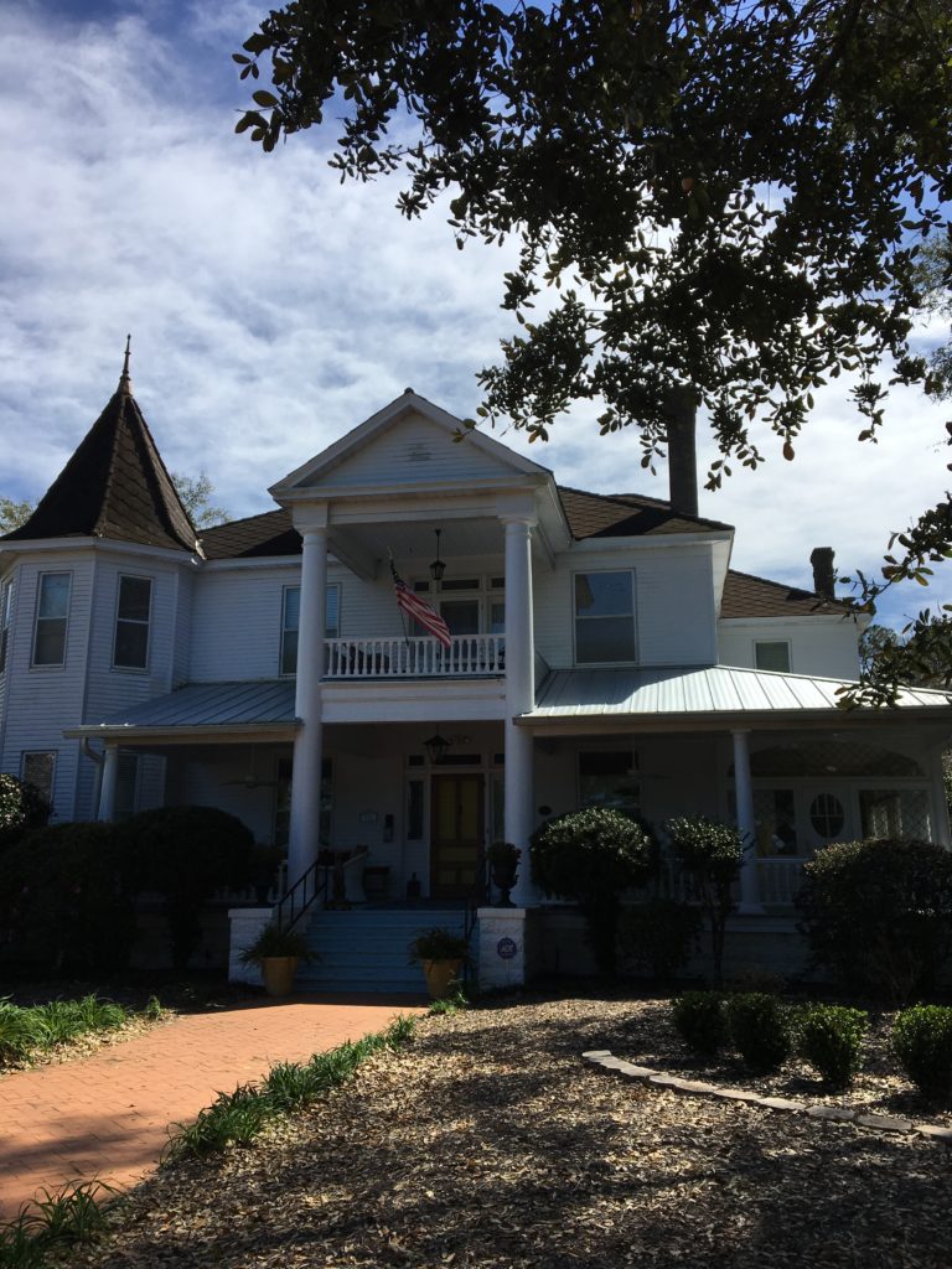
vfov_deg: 61.7
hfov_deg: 48.2
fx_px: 1063
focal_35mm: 29
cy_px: 634
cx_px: 476
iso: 25
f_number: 2.2
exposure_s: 1/2564
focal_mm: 4.15
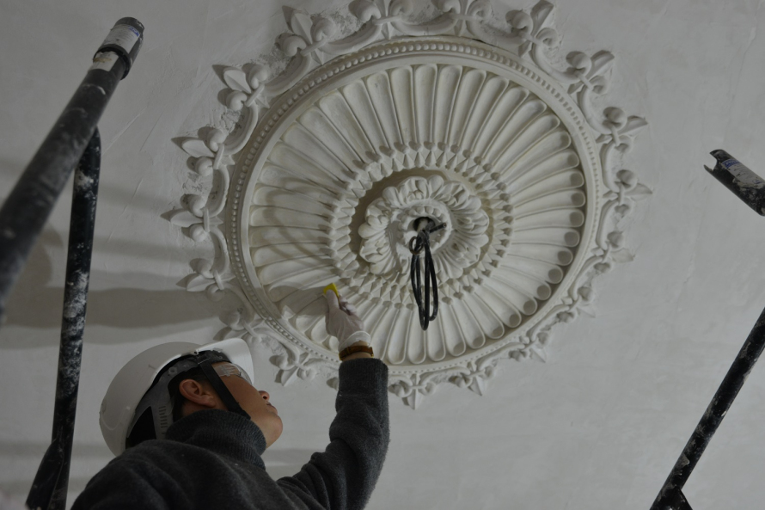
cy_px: 255
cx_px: 382
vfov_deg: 35.0
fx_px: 807
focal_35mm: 38
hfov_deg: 50.7
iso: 800
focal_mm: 38
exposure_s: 1/80
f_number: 4.5
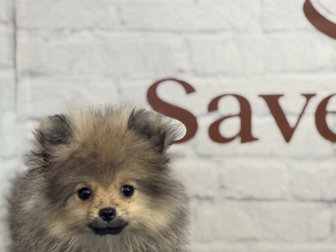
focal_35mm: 106
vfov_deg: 13.9
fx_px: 1029
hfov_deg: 18.5
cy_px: 174
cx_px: 223
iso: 50
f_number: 1.6
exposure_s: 1/60
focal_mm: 5.96
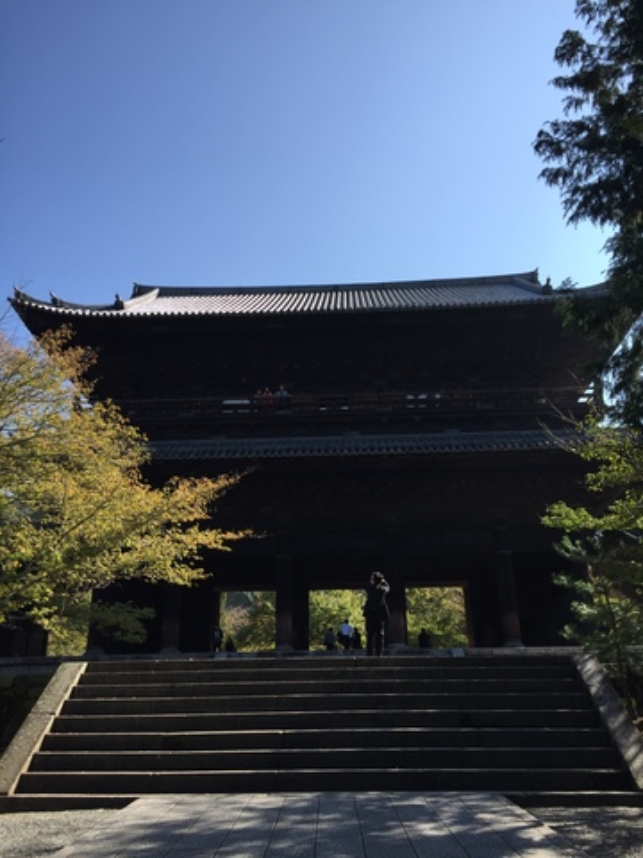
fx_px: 718
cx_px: 322
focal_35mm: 29
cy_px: 429
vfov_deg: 61.7
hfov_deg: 48.2
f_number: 2.2
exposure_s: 1/1099
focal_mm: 4.15
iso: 32
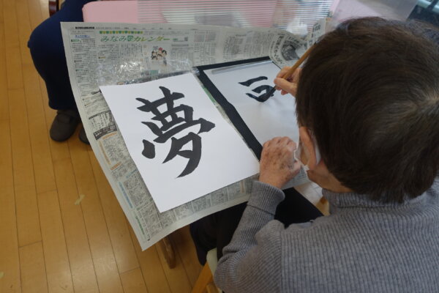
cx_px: 220
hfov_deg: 73.7
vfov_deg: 53.1
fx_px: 293
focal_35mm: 24
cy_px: 146
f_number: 2.8
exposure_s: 1/50
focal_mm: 8.8
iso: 125
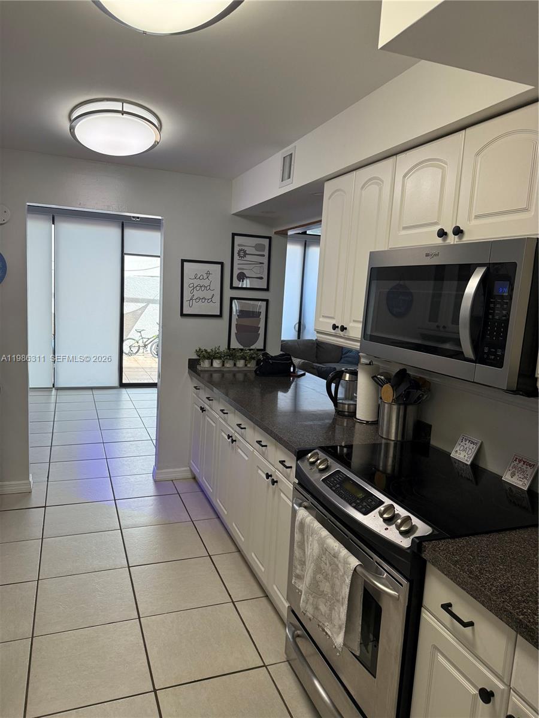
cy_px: 359
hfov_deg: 56.8
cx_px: 270
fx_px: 498
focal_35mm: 24
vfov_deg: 71.6
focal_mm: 6.76
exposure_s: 1/234
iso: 200
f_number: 1.78
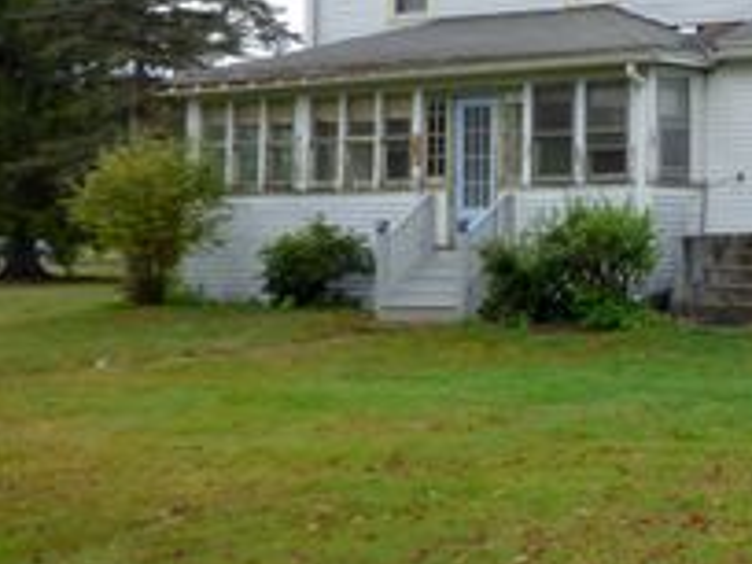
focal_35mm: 76
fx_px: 1651
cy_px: 120
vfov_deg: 19.2
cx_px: 859
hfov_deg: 23.8
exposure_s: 1/250
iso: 100
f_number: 3.3
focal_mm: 5.53
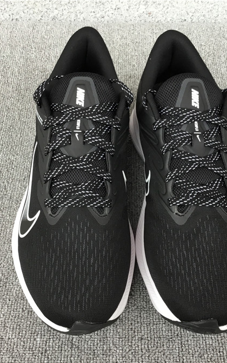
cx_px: 116
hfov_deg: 29.2
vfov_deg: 45.3
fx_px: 436
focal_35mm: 44
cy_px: 182
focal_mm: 3.3
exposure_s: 1/33
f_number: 2.4
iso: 25
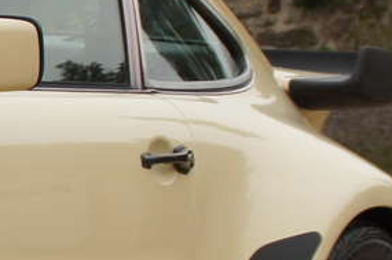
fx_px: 3435
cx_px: -333
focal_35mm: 316
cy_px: 138
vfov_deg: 4.3
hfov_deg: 6.4
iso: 100
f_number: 5
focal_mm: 30
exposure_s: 1/320
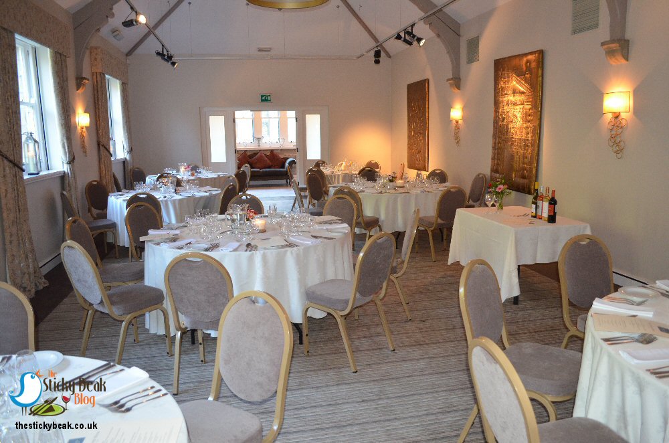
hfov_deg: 67.5
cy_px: 222
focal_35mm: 27
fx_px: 501
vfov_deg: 47.7
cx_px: 334
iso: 2000
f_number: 3.5
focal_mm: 18
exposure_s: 1/60
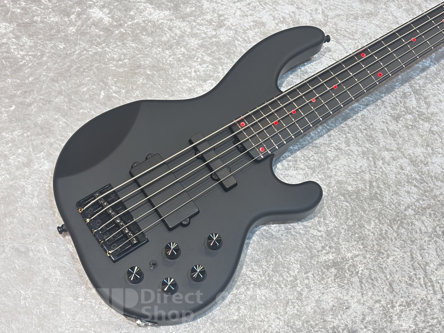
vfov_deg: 28.0
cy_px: 166
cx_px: 222
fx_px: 667
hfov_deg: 36.8
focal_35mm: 52
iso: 100
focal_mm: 5.96
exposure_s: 1/60
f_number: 1.6
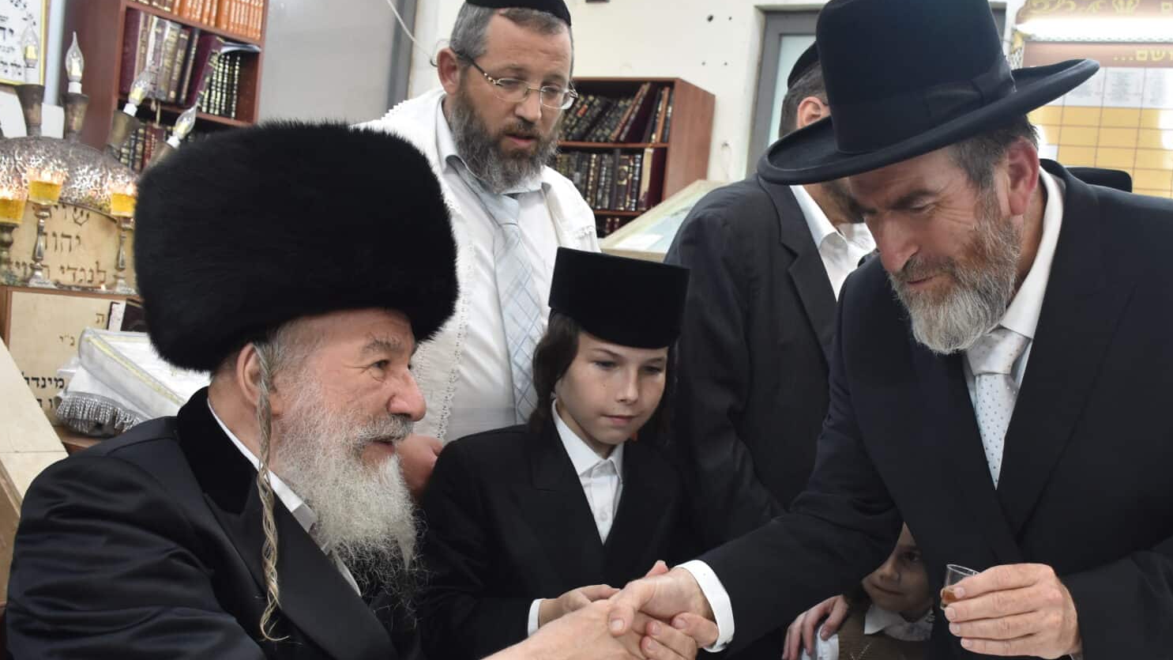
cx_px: 708
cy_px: 454
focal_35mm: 39
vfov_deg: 30.1
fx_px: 1213
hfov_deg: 51.2
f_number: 5.6
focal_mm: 18
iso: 1000
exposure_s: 1/100
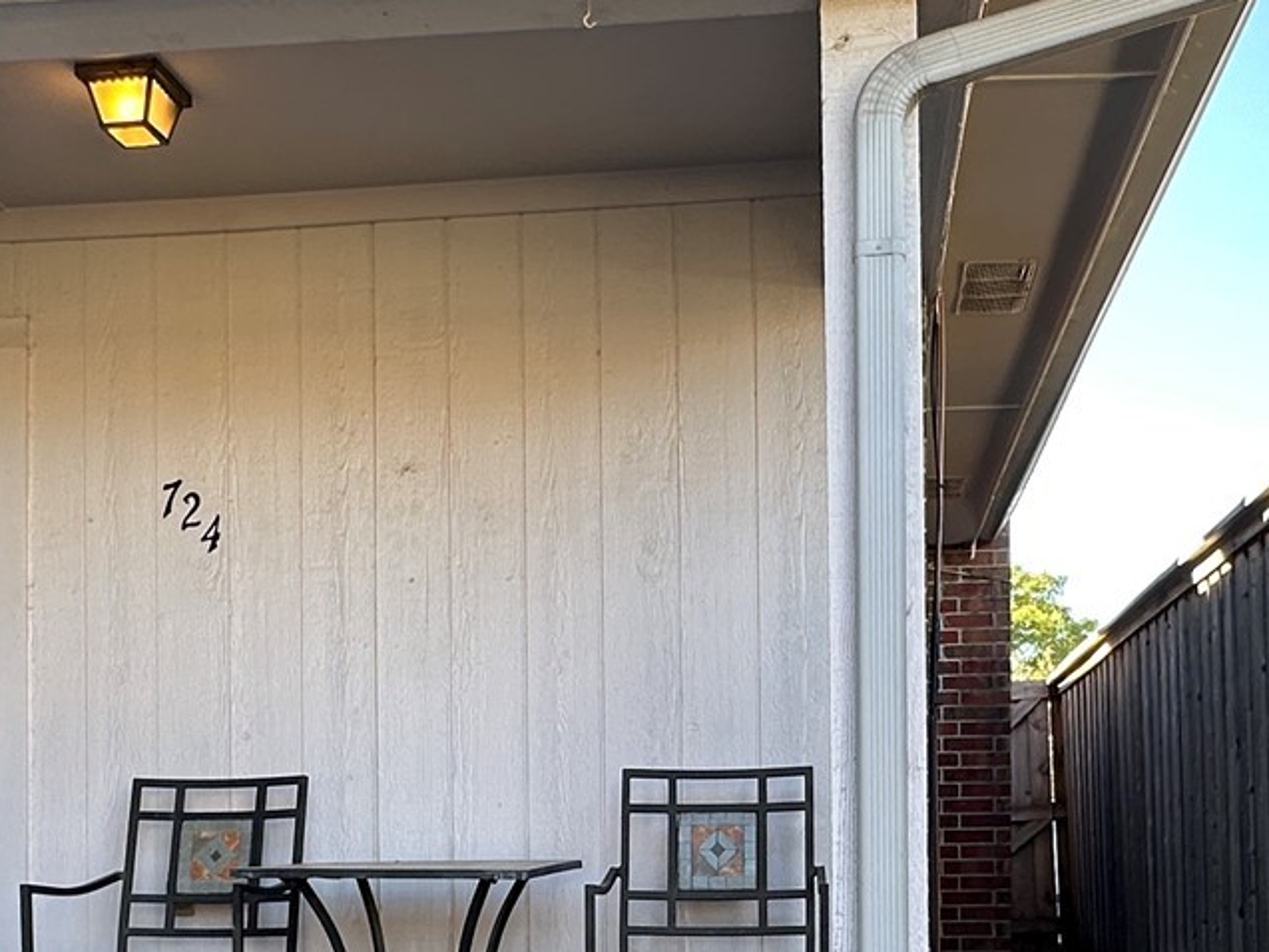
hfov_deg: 42.1
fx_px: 1650
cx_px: 635
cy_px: 844
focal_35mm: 45
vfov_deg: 30.8
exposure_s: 1/99
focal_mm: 2.22
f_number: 2.2
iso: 40
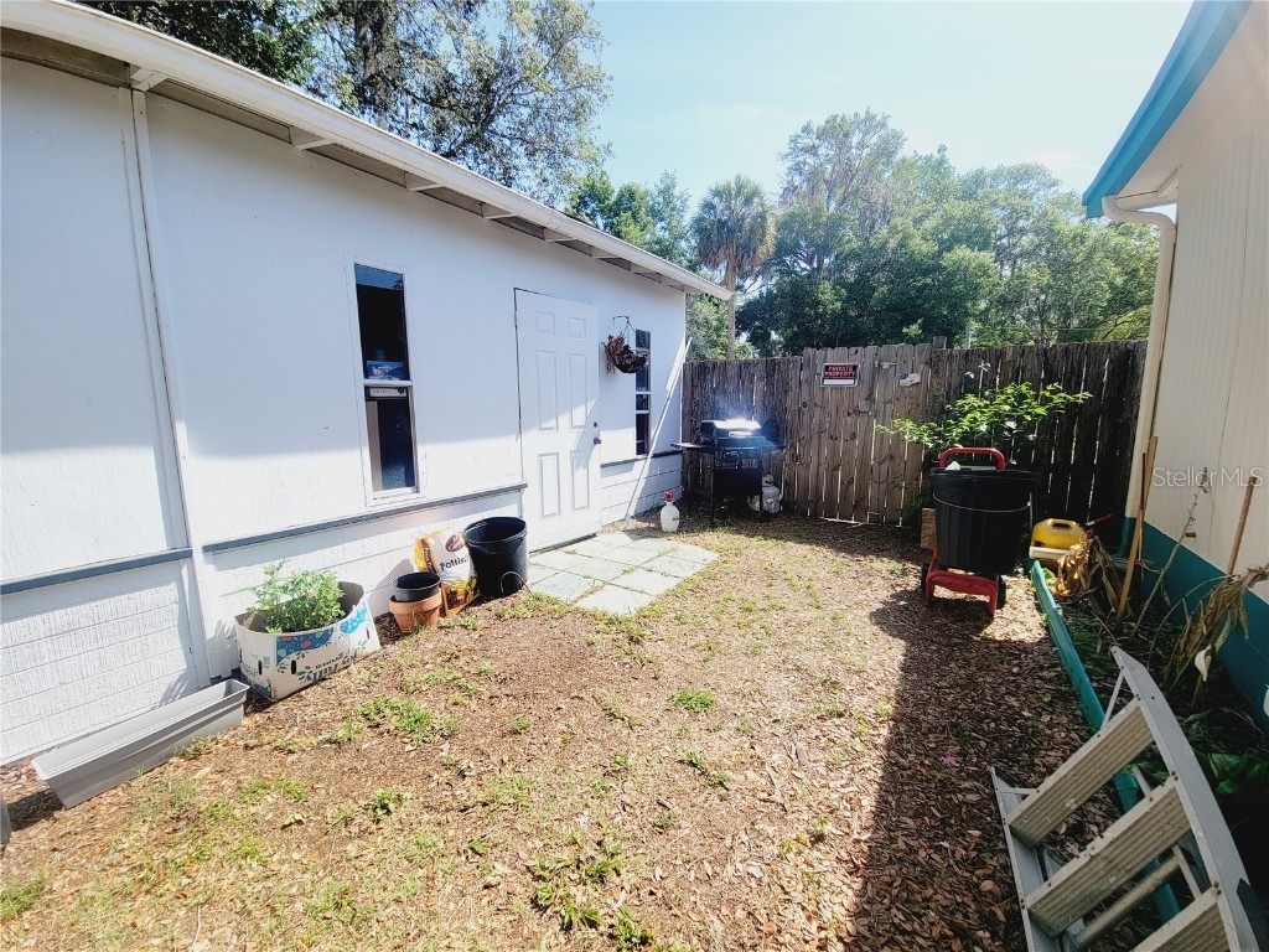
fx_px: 477
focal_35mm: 13
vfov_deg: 89.9
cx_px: 634
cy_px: 476
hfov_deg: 106.2
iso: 50
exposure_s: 1/1132
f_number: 2.2
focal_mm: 2.2
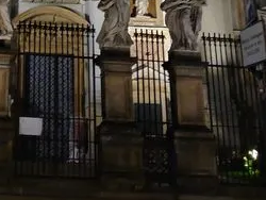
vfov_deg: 19.8
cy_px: -102
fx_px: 492
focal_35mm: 64
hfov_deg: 28.2
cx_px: -6
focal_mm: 3.94
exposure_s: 1/50
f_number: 1.9
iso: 568
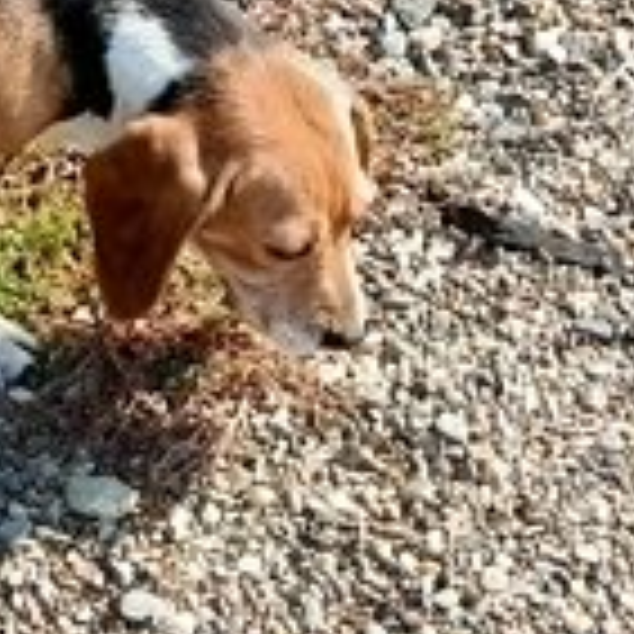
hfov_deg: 14.3
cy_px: 378
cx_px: -13
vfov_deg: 14.5
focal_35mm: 120
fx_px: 2487
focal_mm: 5.24
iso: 50
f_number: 1.7
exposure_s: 1/265
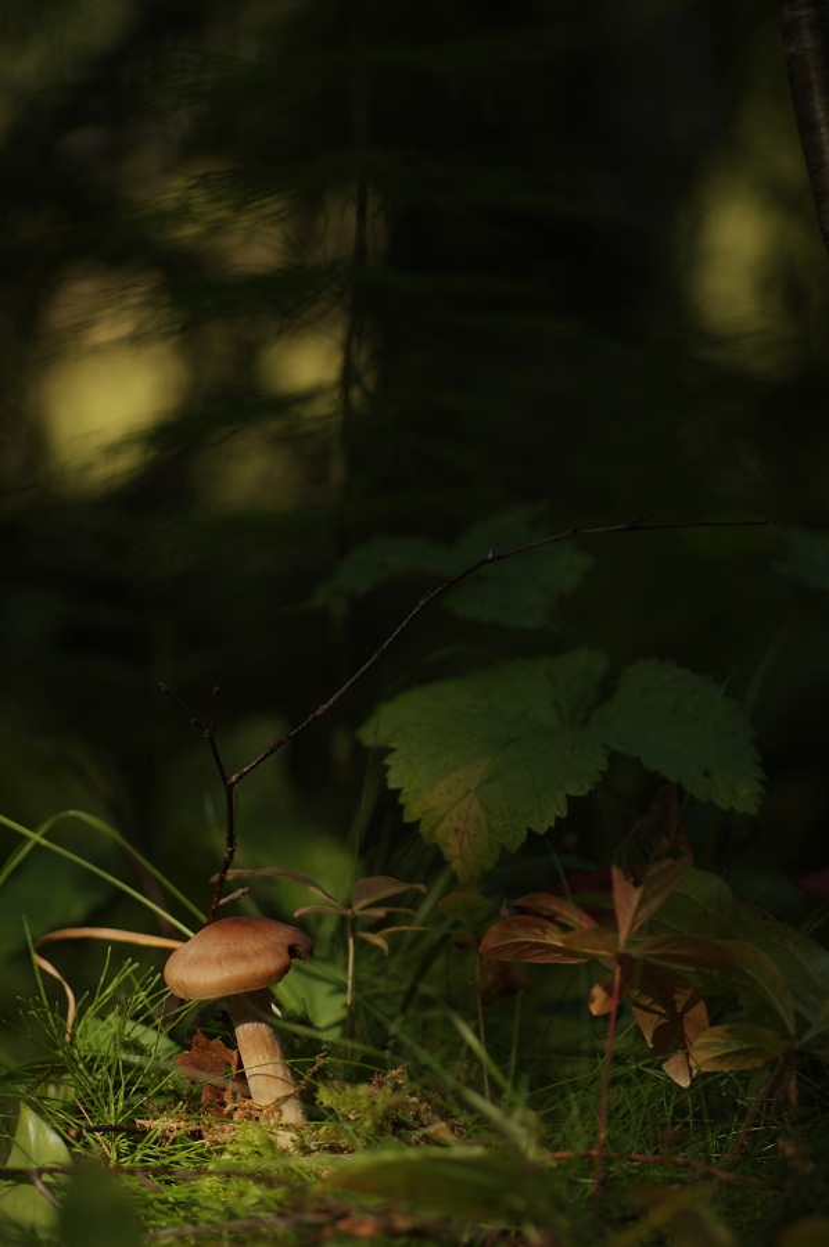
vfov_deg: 15.2
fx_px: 4674
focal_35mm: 135
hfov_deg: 10.1
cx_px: 414
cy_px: 624
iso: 200
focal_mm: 90
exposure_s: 1/640
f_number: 3.2
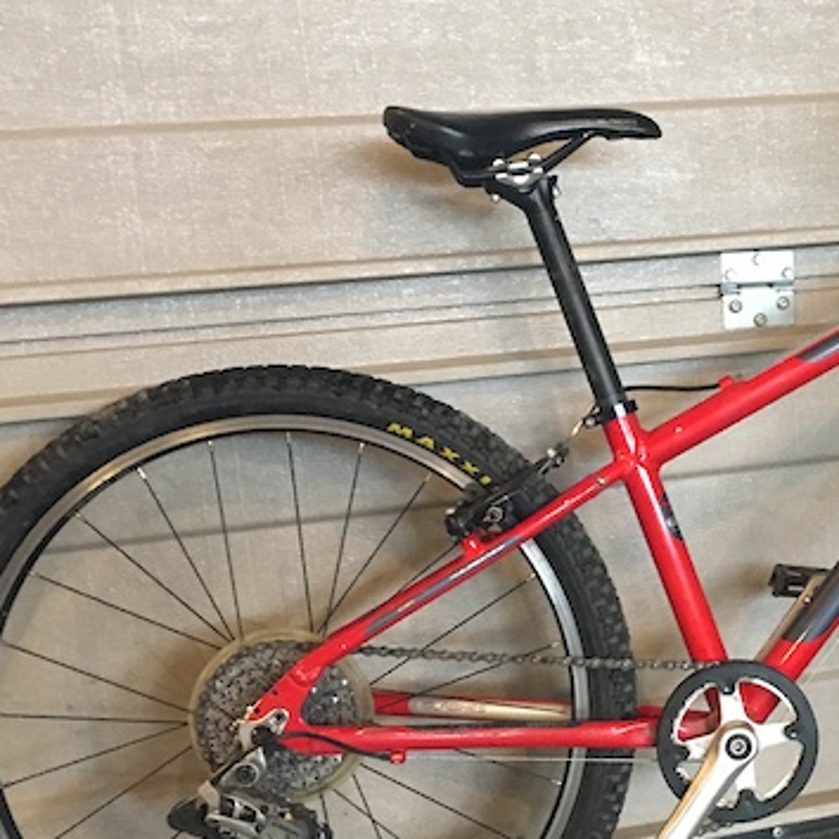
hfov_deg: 28.2
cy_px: 453
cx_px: 792
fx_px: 1590
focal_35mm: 58
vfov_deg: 29.5
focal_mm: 4.15
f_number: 2.2
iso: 200
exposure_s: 1/15
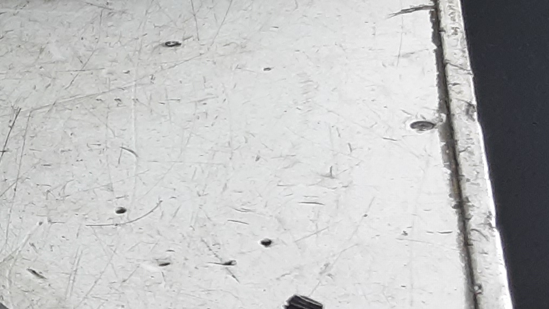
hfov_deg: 19.1
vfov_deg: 12.7
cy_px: 248
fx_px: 1383
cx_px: -322
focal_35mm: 95
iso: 80
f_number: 1.9
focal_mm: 2.91
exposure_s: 1/50
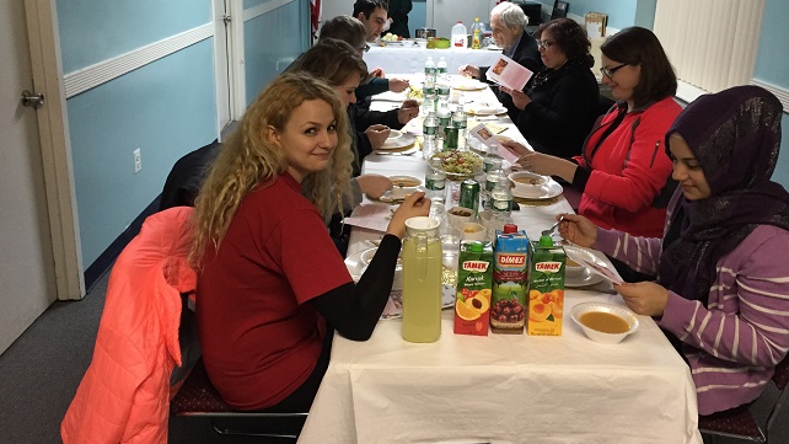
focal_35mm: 32
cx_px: 394
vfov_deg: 36.3
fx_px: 669
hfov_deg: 61.0
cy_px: 147
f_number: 2.2
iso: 200
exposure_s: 1/30
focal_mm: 4.15
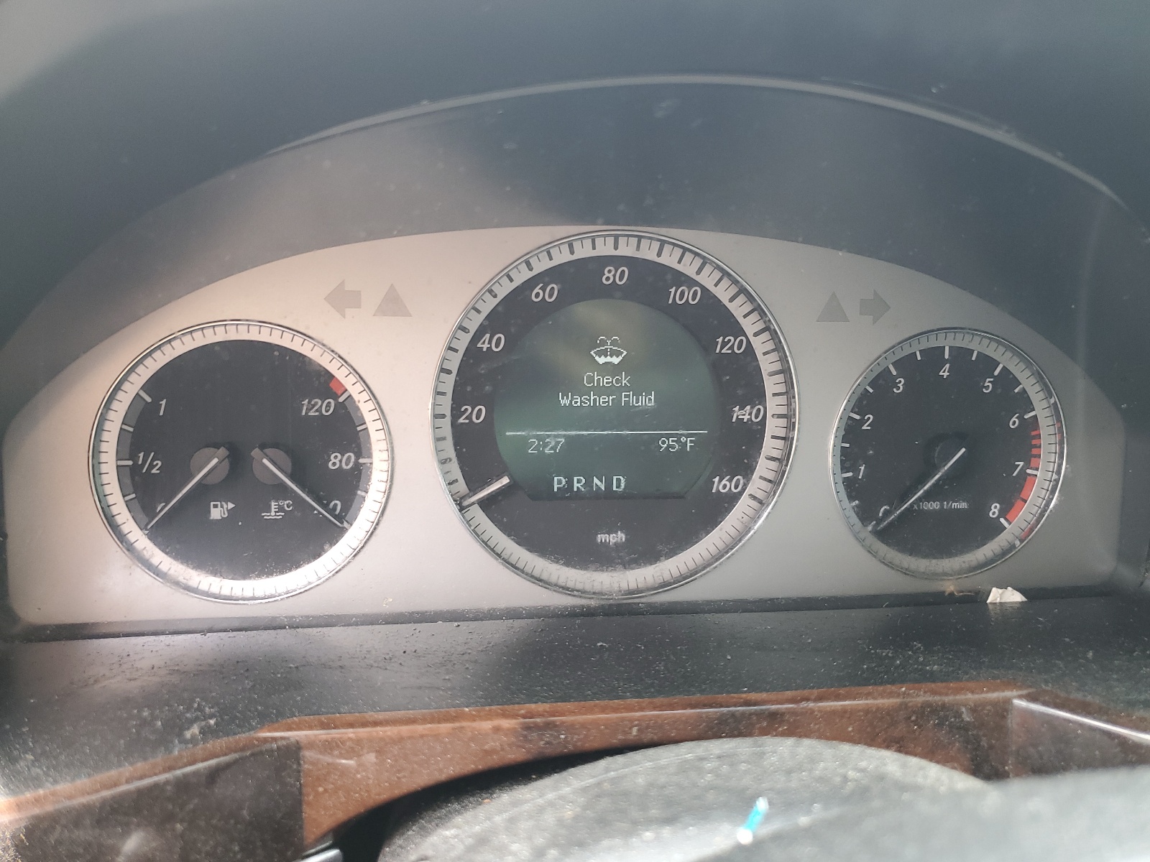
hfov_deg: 67.3
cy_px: 431
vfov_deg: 53.1
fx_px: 864
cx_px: 575
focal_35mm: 26
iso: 56
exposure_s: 1/60.2
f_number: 1.5
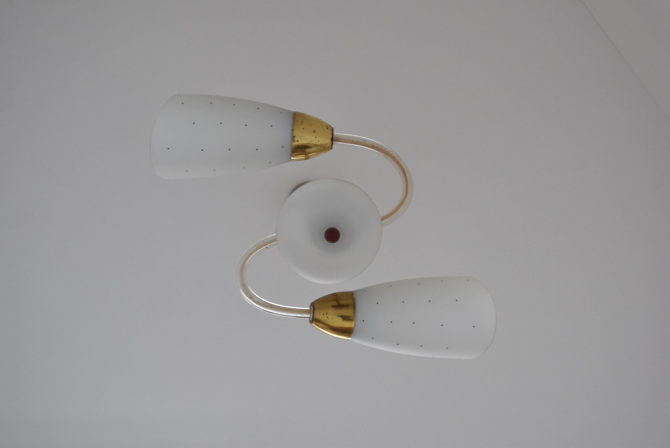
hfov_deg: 24.6
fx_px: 1537
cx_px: 335
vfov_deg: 16.6
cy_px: 224
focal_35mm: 82
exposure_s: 1/125
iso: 1600
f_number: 5.6
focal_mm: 55
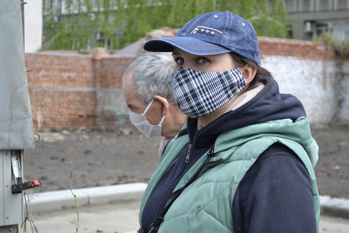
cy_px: 116
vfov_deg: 16.6
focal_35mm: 82
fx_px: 800
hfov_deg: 24.6
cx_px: 174
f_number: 5.6
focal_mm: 55
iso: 100
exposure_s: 1/125
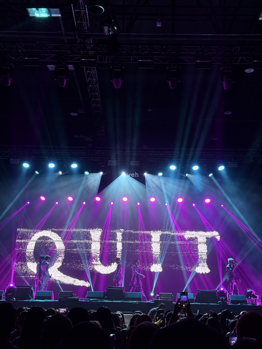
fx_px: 484
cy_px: 174
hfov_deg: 30.3
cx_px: 131
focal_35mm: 48
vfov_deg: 39.7
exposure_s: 1/40
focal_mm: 6.76
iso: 400
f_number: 1.78
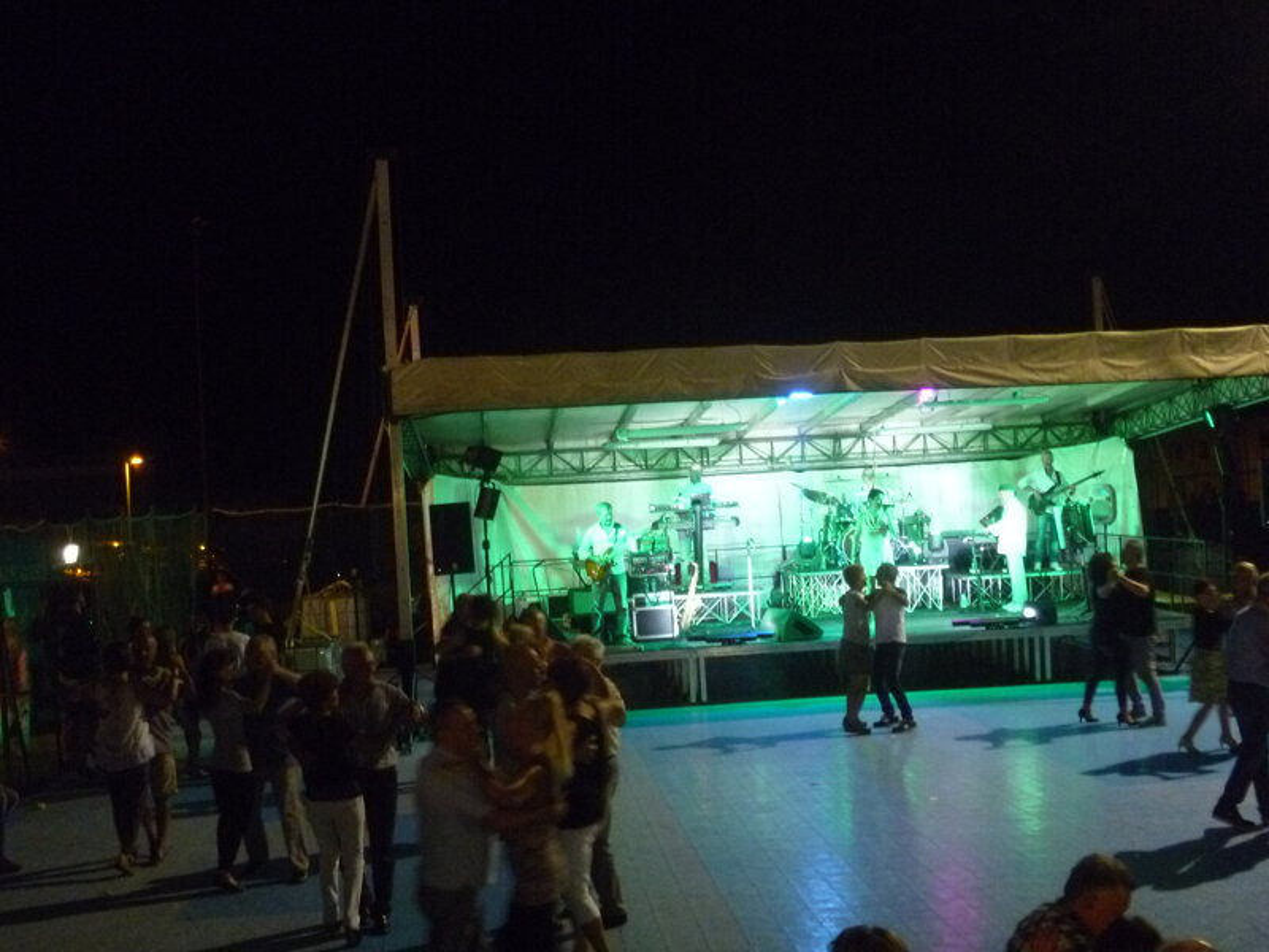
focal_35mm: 52
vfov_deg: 28.0
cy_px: 476
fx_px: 1906
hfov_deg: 36.8
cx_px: 634
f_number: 3.7
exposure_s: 1/13
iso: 800
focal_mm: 9.2
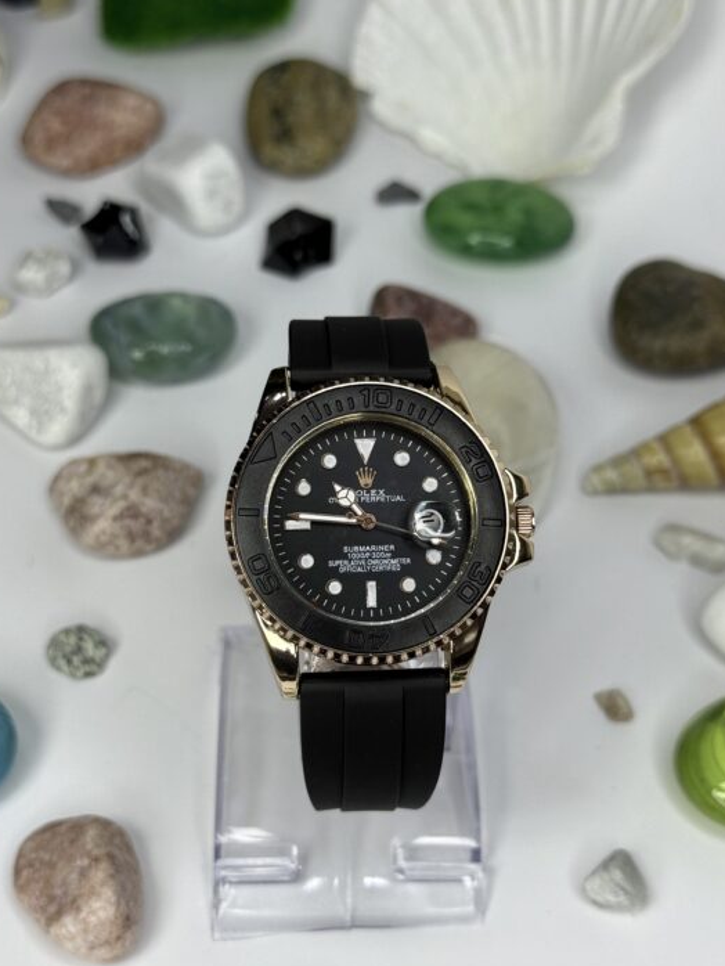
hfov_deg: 26.6
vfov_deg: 34.9
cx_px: 374
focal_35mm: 55
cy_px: 543
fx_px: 1535
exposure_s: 1/236
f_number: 1.78
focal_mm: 6.76
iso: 64
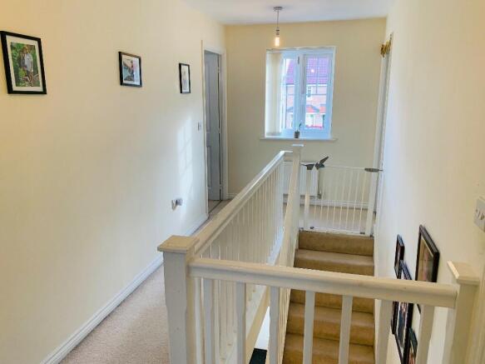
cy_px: 182
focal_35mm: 26
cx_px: 242
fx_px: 364
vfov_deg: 53.0
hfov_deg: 67.3
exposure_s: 1/100
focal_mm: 4.25
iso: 100
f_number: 1.8
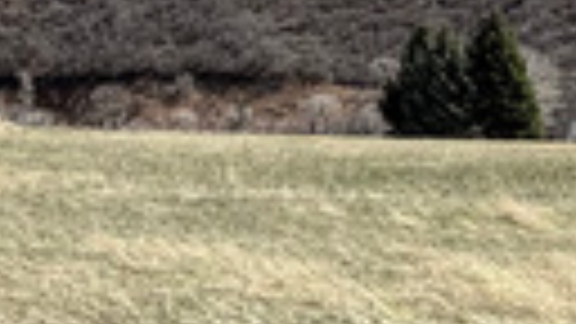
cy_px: 76
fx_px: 1863
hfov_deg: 17.5
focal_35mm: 122
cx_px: 369
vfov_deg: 9.9
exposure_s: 1/770
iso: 25
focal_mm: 2.22
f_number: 2.2
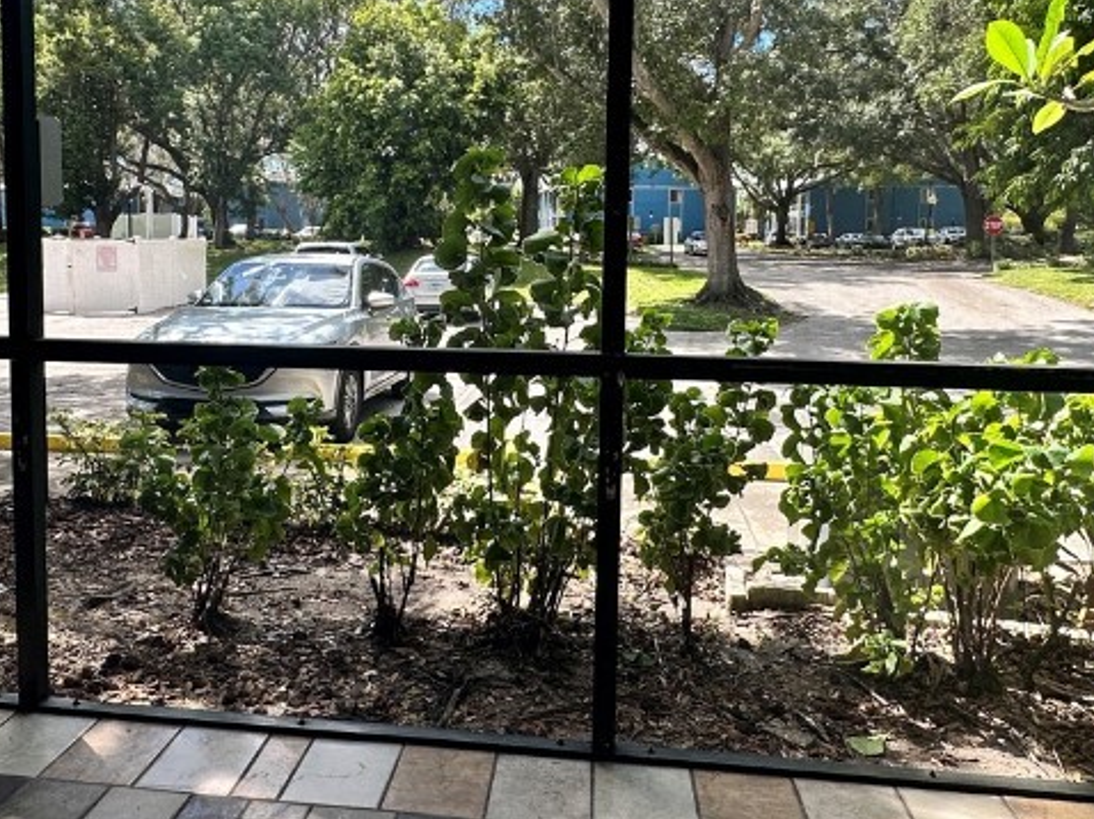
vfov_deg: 46.4
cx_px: 469
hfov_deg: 59.7
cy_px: 309
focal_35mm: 30
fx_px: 948
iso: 40
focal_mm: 2.22
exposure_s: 1/338
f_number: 2.2
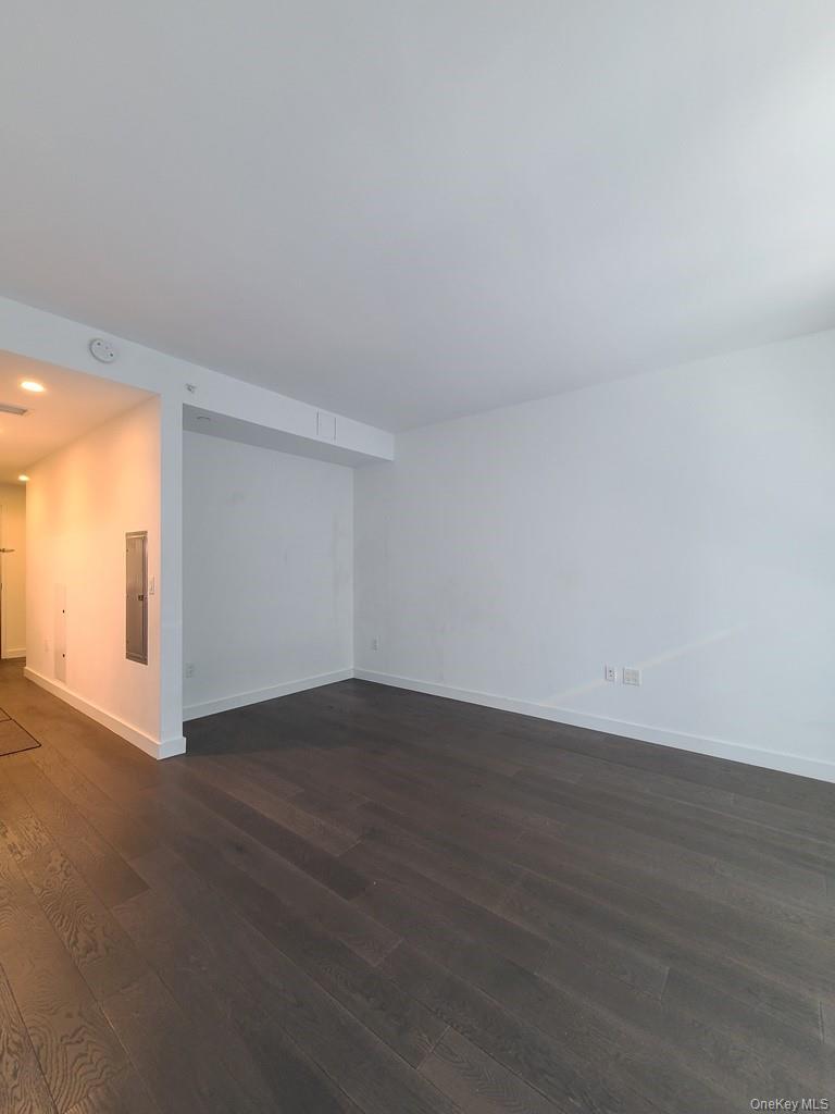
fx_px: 418
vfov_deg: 106.2
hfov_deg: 89.9
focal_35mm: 13
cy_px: 557
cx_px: 418
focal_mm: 2.2
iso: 160
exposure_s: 1/59
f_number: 2.2
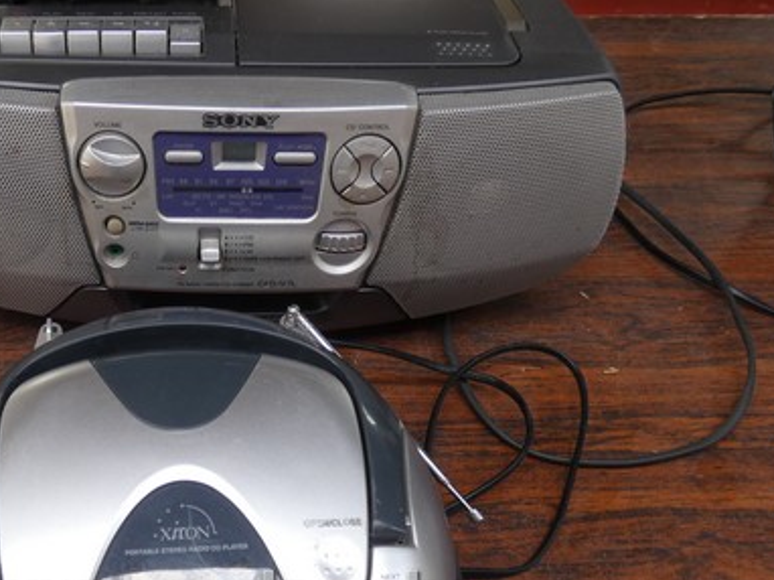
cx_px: 206
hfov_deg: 47.4
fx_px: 849
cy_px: 385
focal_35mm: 38
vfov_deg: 37.3
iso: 80
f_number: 2.8
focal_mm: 3.6
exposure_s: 1/80
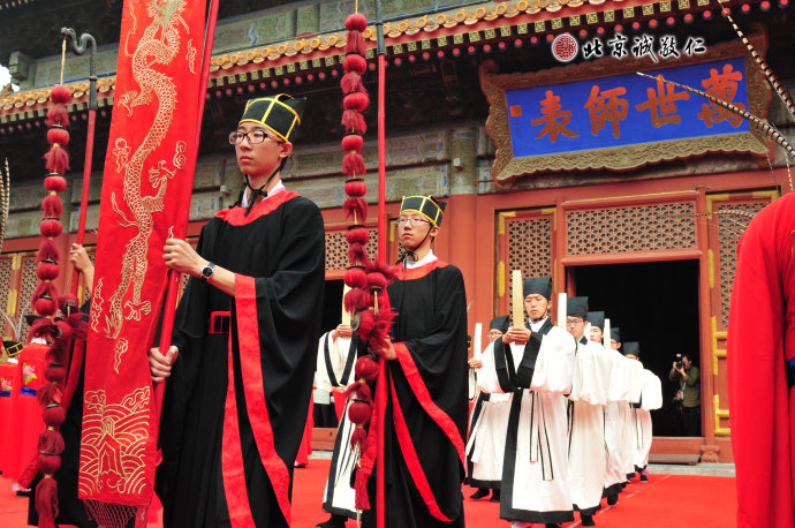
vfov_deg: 34.1
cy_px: 264
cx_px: 398
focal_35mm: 39
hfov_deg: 49.6
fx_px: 860
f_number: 8
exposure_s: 1/250
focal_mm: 26
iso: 500
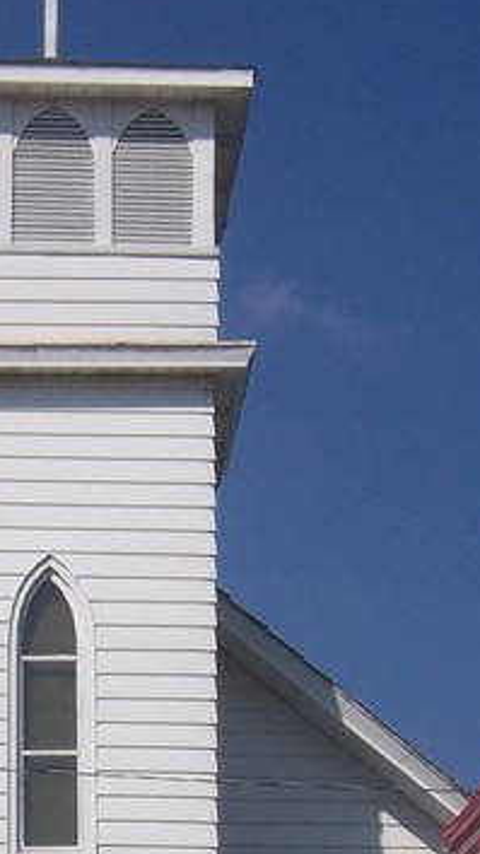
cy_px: 806
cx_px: 55
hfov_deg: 7.7
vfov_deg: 13.5
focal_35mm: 158
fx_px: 3577
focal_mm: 10
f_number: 5.6
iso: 80
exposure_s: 1/1000
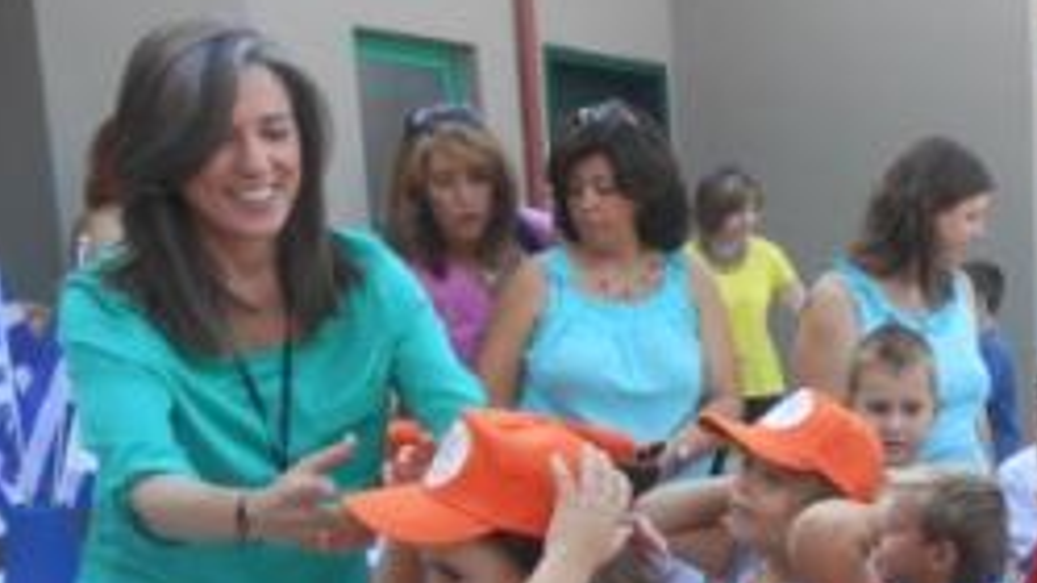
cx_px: 900
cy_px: 475
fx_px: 1402
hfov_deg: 38.3
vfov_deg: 23.1
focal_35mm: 51
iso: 80
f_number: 3.5
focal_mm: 4.6
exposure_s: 1/80
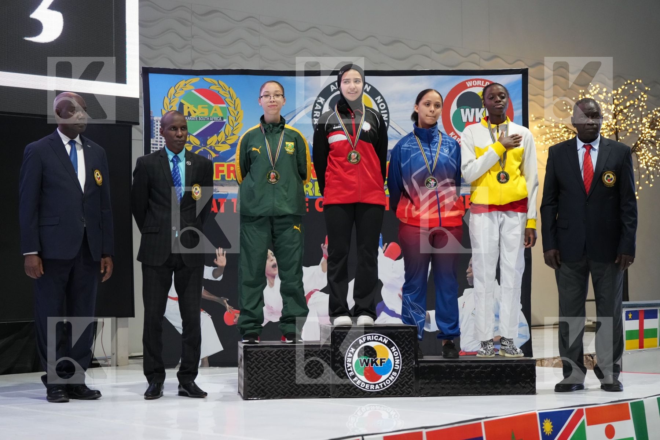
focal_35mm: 70
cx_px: 330
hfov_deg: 28.8
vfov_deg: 19.5
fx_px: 1283
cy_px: 220
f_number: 2.8
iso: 3200
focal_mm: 70
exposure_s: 1/250
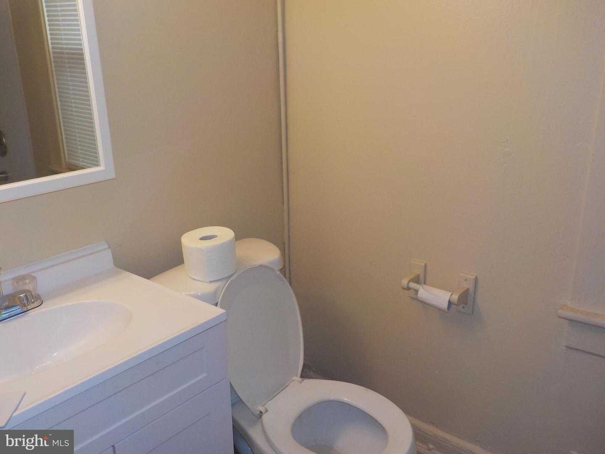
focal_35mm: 30
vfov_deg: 46.8
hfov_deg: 60.0
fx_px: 524
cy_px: 227
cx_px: 302
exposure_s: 1/60
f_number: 3.3
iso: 125
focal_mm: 4.1
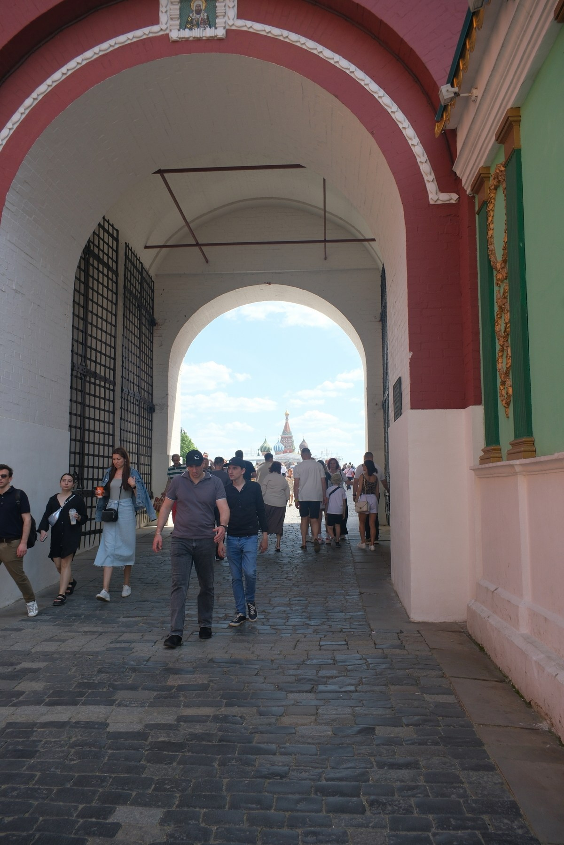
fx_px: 634
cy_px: 422
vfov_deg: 67.4
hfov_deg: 47.9
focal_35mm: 27
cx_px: 282
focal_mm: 18
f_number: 8
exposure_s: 1/180
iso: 320
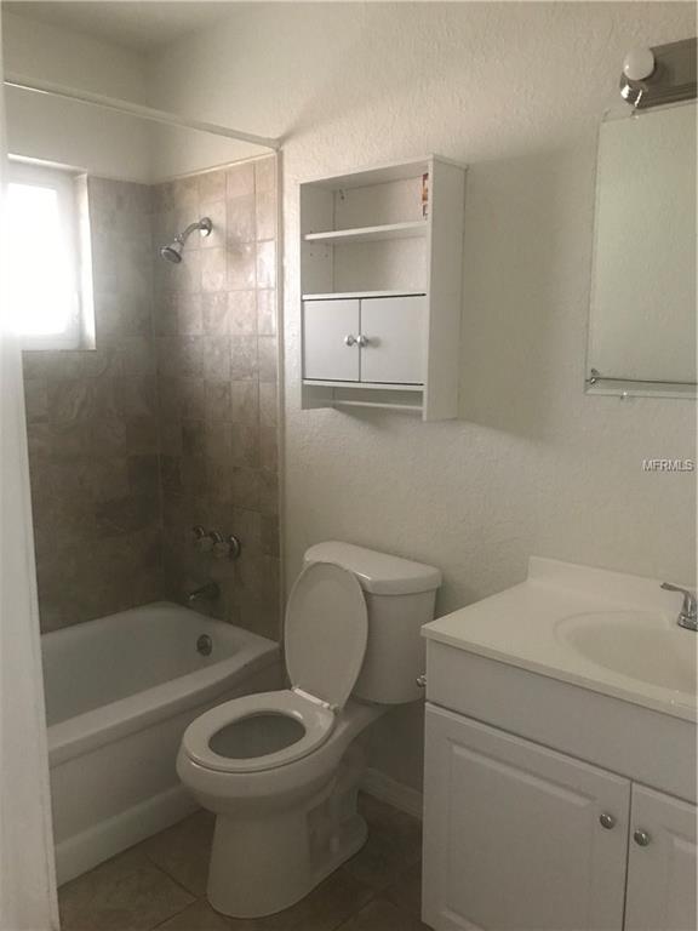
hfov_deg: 49.7
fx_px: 753
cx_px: 349
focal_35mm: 28
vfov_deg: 63.4
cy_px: 466
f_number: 1.8
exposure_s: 1/6
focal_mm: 3.99
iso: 80
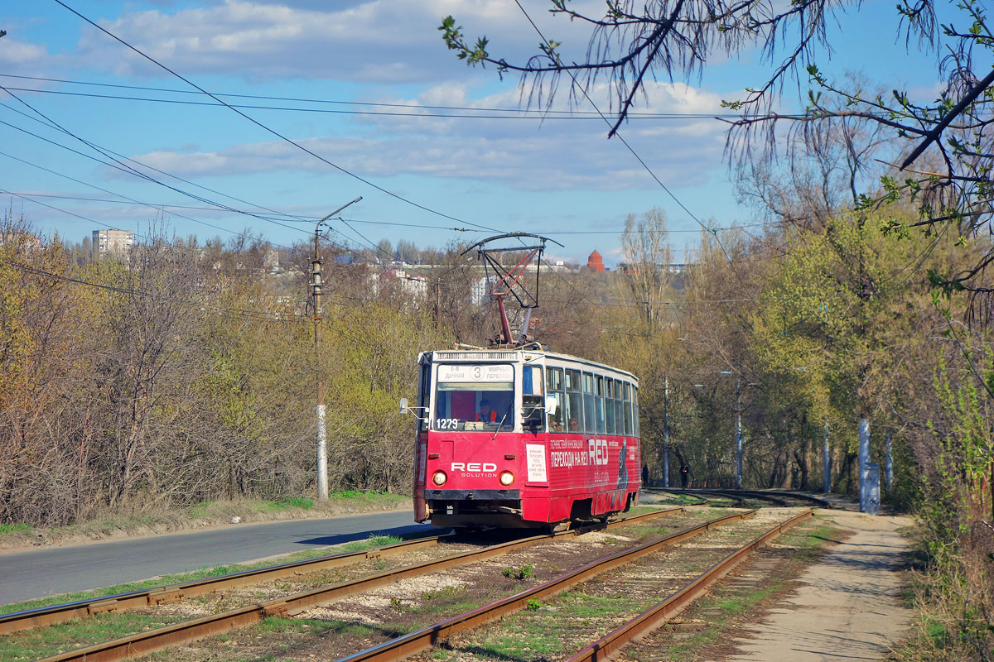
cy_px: 331
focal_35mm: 88
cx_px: 497
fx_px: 2430
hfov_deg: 23.1
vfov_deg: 15.5
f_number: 5
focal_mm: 32.85
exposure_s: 1/1000
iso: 125
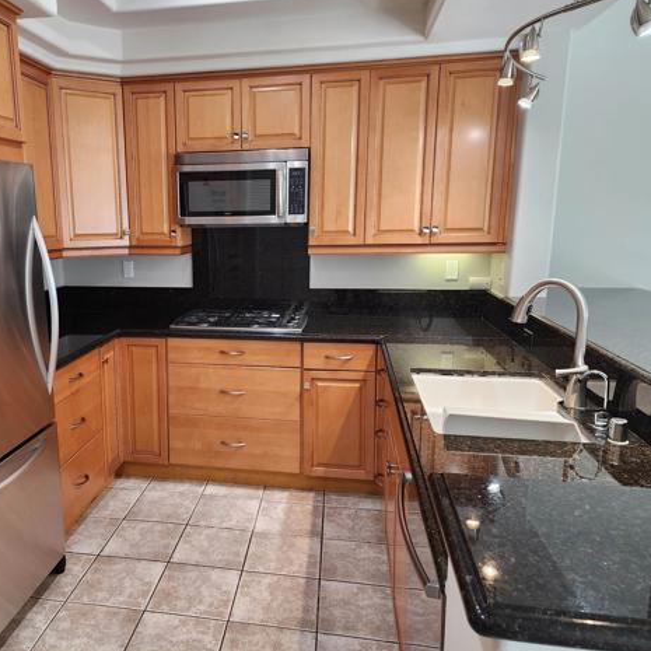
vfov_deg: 57.3
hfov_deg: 56.3
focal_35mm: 28
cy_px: 328
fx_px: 596
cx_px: 225
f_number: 1.8
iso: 320
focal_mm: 6.4
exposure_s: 1/120
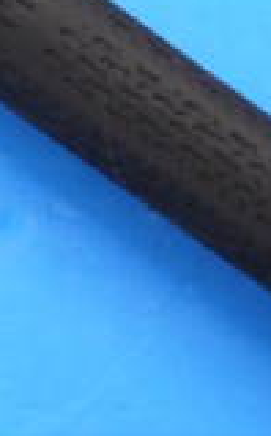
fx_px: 4242
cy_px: -214
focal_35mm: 358
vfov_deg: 5.8
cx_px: -224
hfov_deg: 3.6
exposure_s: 1/80
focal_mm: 42
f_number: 5.6
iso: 640
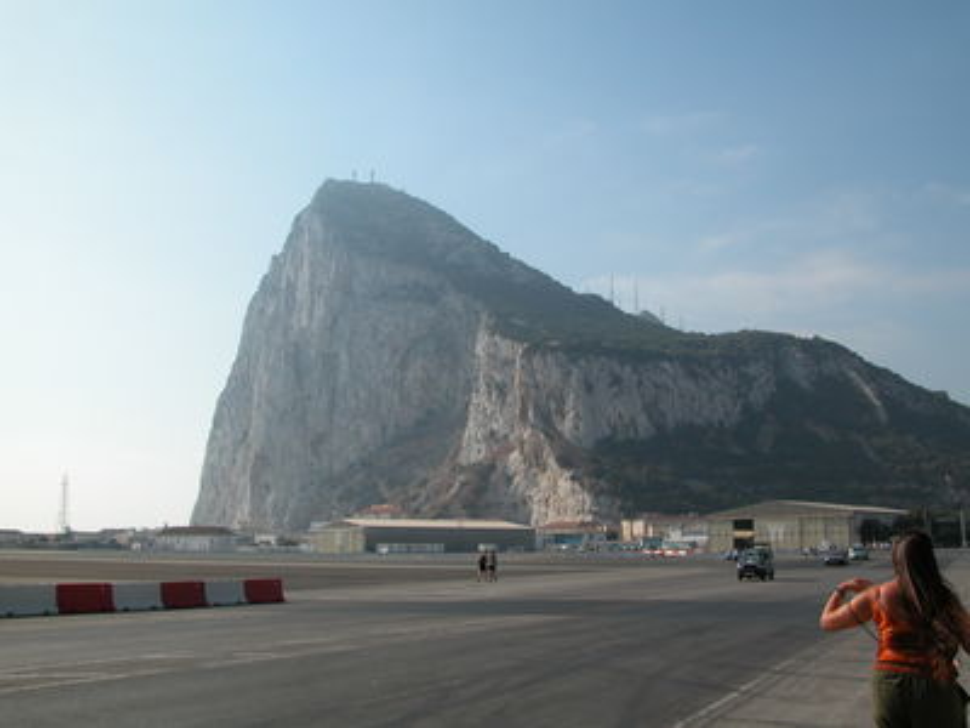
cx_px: 485
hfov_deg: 52.6
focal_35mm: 35
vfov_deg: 40.7
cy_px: 364
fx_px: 981
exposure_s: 1/432
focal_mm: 8.9
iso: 100
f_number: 7.1
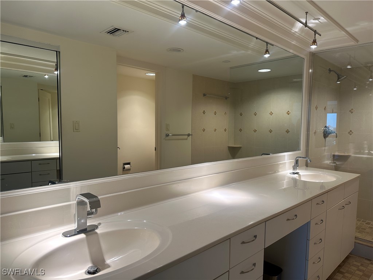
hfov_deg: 71.6
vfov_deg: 56.8
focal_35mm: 24
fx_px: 259
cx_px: 186
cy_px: 140
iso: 125
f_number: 1.78
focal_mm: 6.86
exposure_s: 1/120
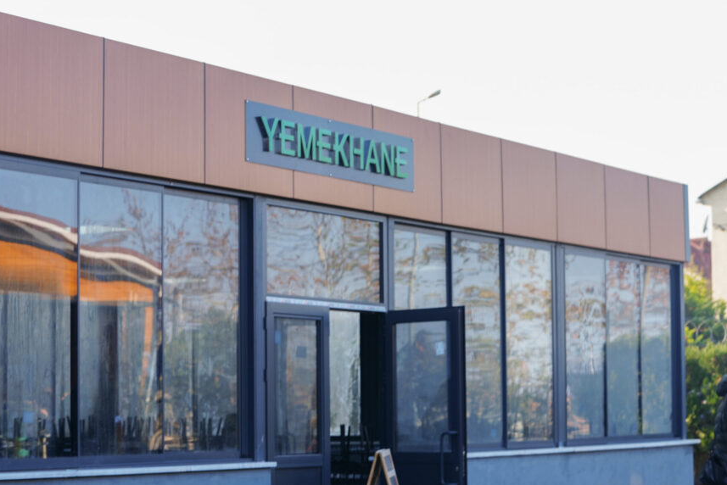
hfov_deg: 22.1
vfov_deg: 14.9
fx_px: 1858
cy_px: 265
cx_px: 362
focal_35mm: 92
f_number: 4.5
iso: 80
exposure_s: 1/100
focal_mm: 77
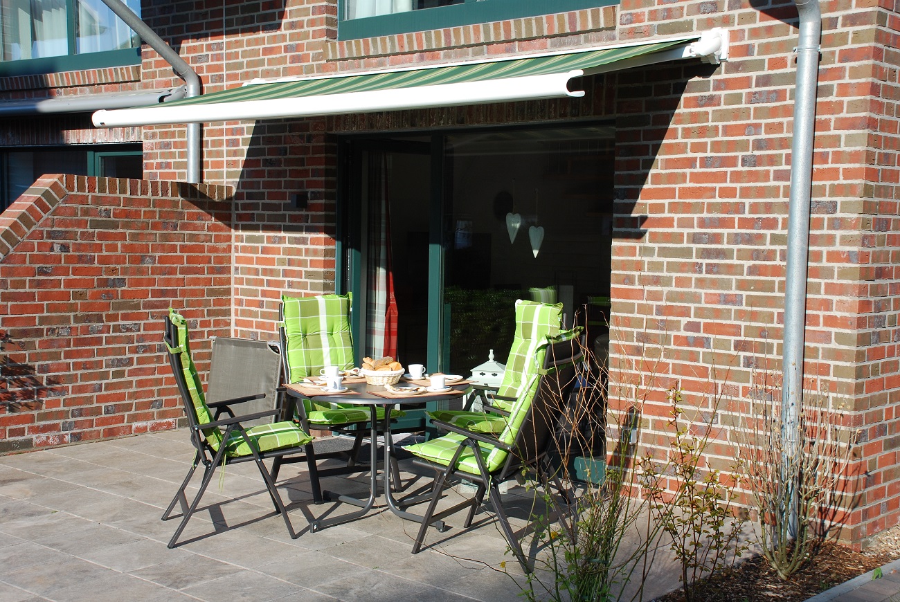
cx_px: 450
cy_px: 301
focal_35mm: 48
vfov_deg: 28.1
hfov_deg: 41.1
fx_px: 1201
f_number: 10
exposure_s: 1/200
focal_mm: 32
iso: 200
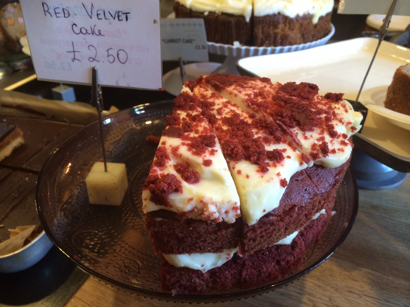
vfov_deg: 46.8
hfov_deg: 60.0
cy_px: 154
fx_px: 355
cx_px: 205
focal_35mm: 30
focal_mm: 4.12
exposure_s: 1/30
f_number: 2.2
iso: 160
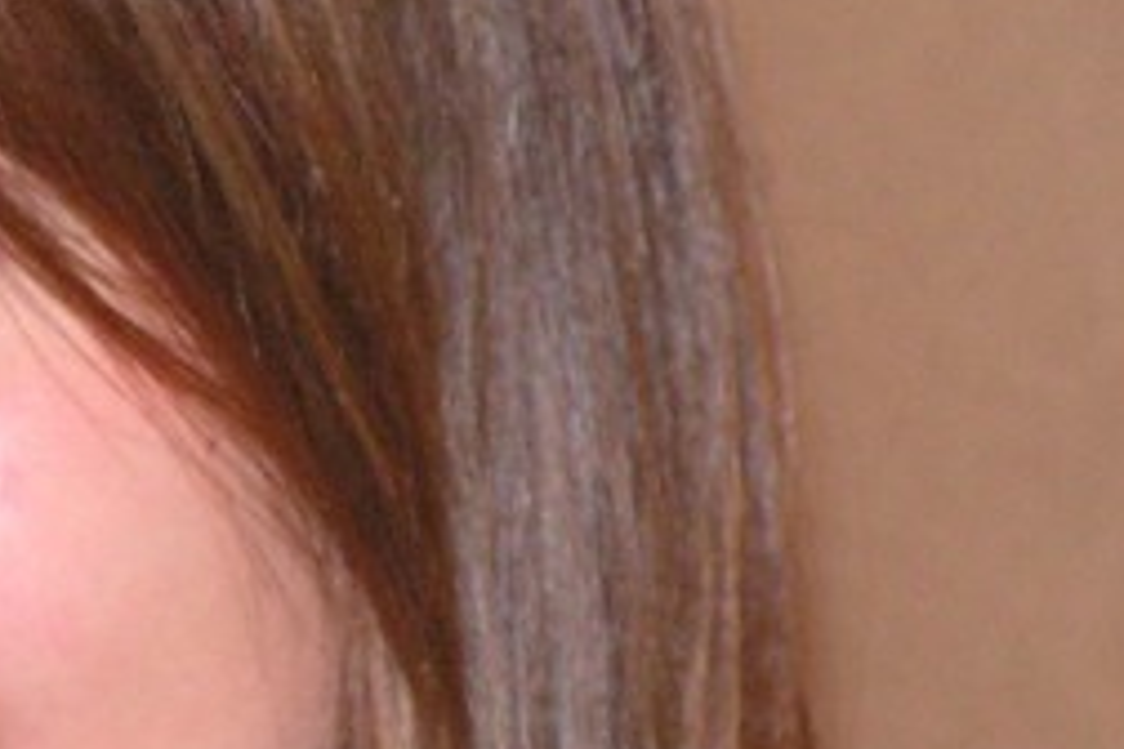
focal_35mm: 390
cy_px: 602
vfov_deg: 3.5
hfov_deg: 5.3
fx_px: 12176
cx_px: -361
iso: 200
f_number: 3.4
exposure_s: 1/125
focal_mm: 19.8
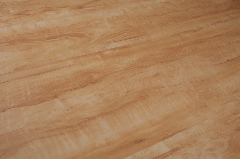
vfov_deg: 26.4
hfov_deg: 39.0
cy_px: 80
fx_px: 339
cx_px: 120
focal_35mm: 51
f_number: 7.1
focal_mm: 34
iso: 100
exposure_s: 1/125
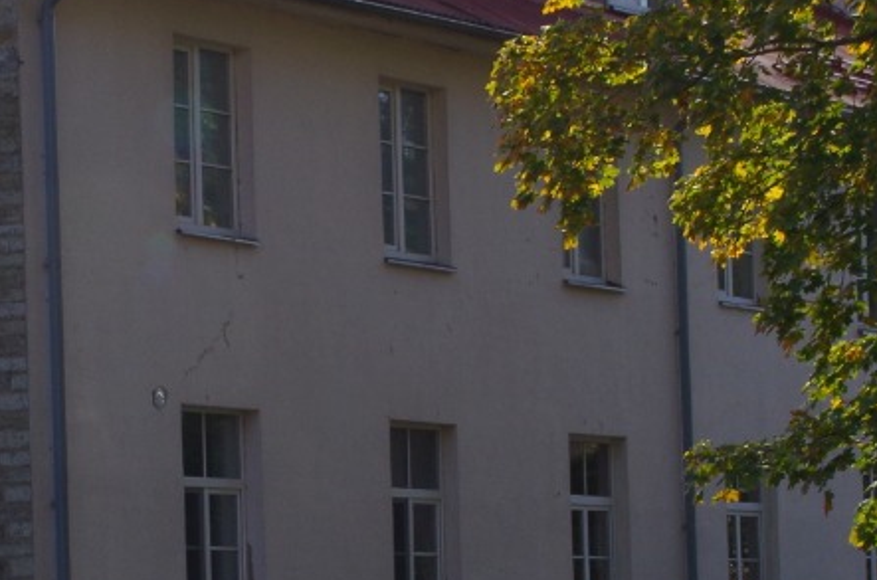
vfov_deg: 6.2
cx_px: 123
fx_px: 5370
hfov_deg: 9.3
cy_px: 376
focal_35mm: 221
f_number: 13
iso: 200
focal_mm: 40
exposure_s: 1/200
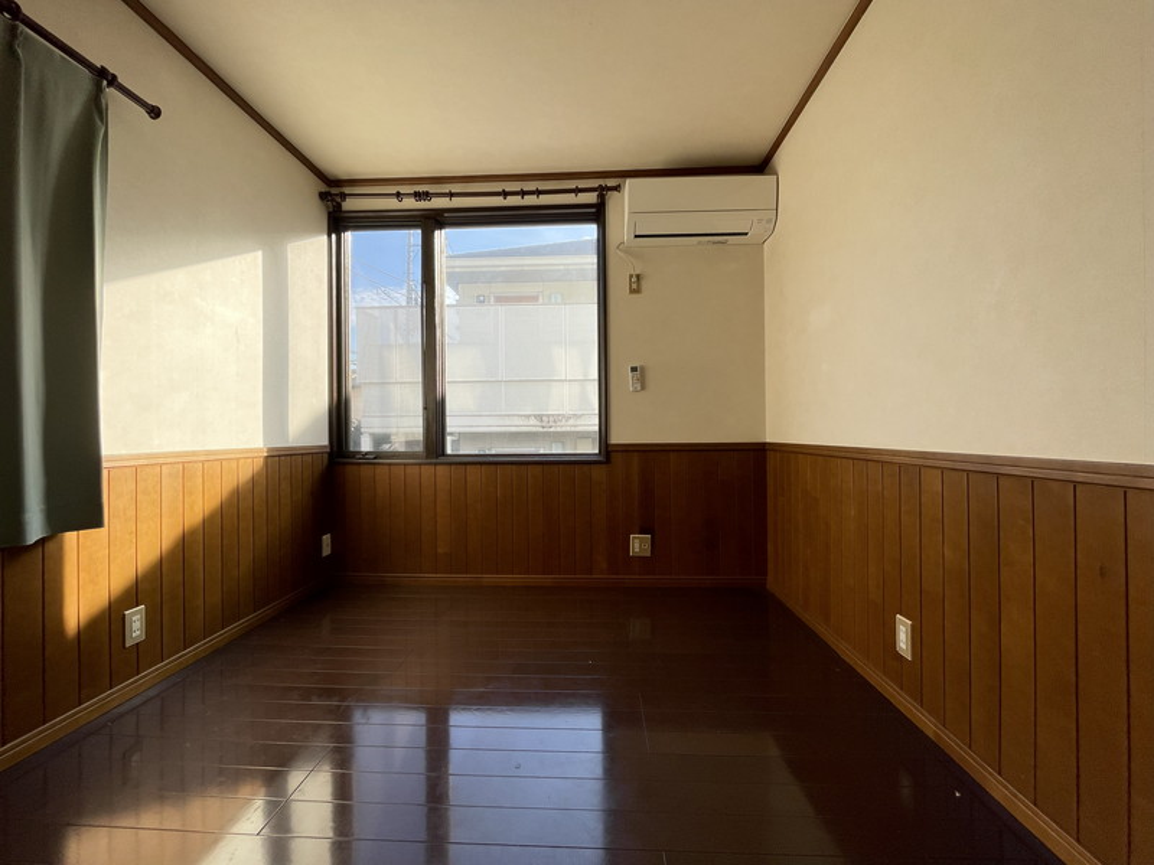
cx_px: 577
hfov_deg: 102.1
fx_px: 467
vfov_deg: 85.7
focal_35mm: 14
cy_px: 432
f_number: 2.4
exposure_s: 1/151
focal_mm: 1.55
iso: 32
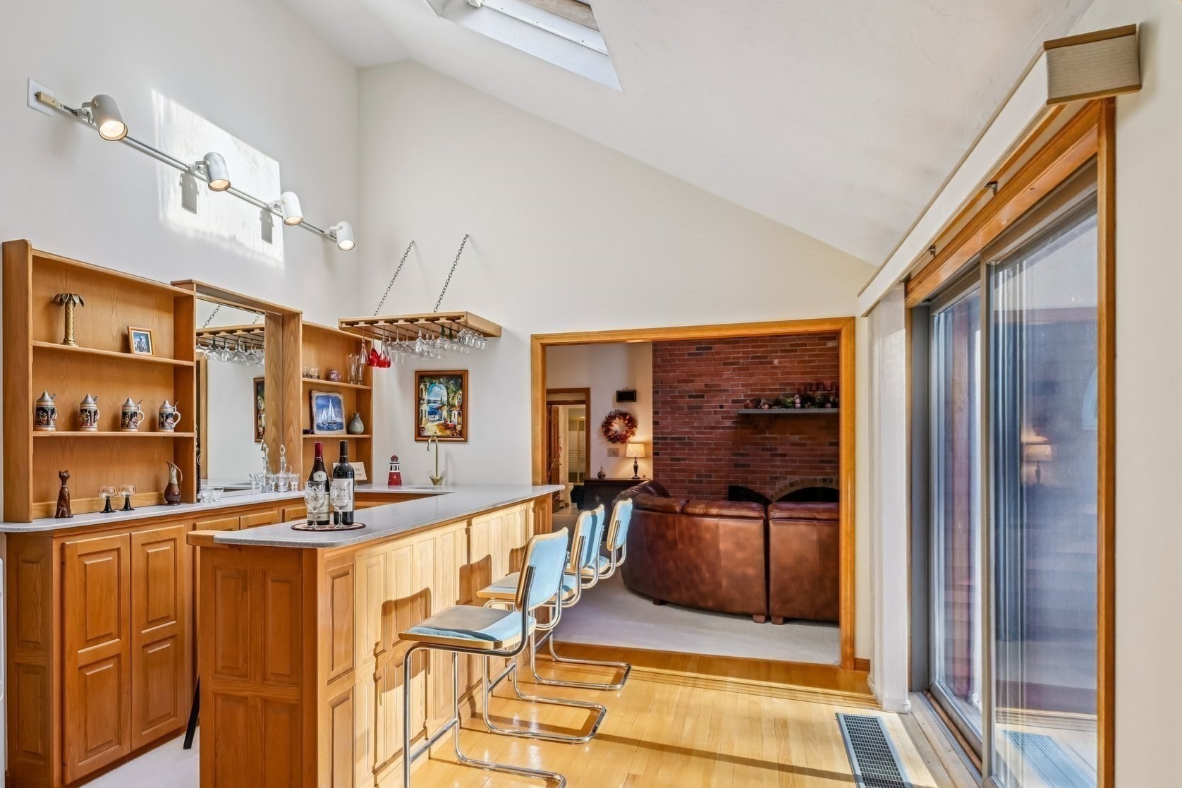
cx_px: 487
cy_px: 441
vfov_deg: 57.1
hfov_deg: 77.9
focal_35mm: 22
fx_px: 722
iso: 400
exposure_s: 1/50
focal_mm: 18
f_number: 8
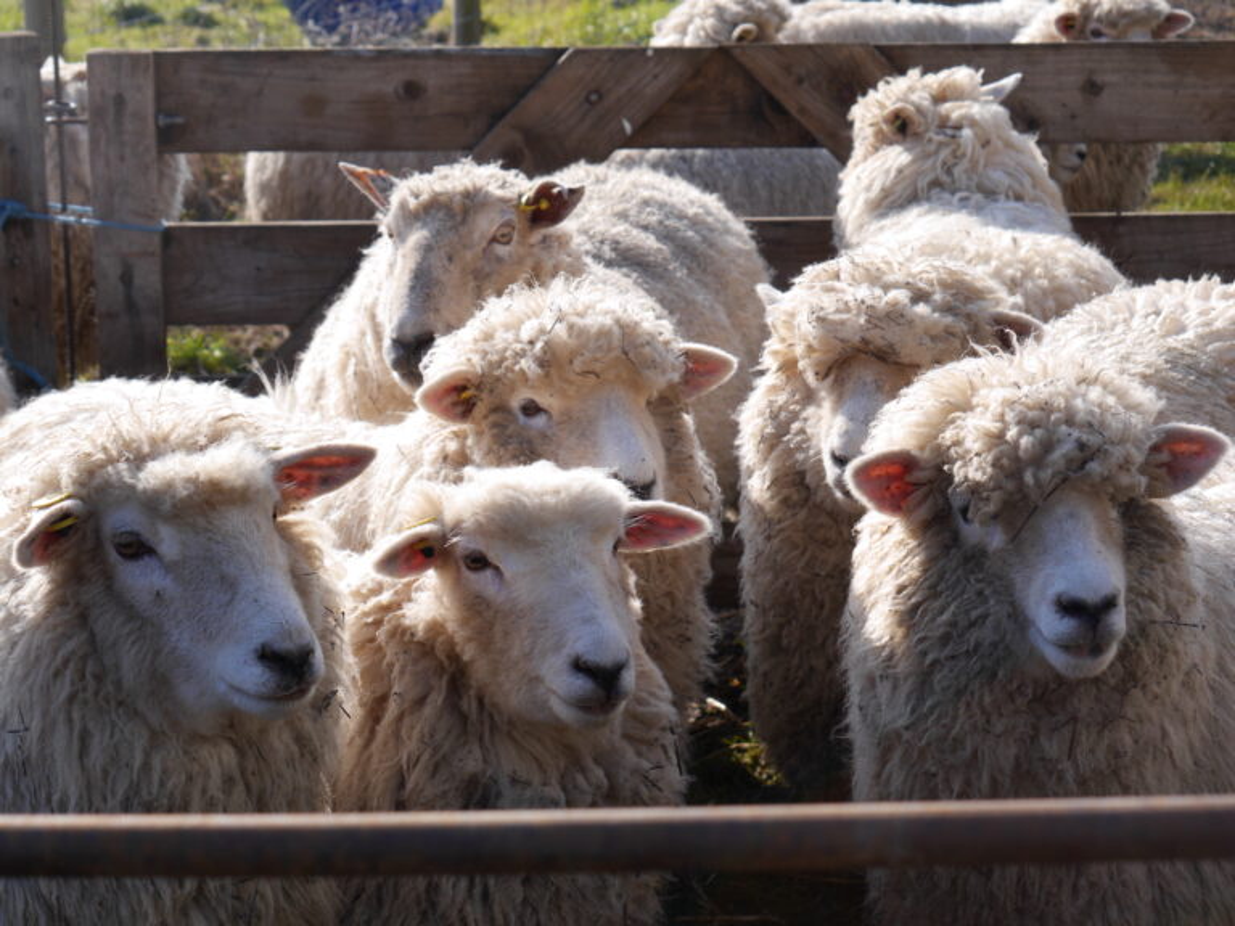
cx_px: 618
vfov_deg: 16.4
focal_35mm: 90
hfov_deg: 21.8
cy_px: 463
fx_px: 3211
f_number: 6.3
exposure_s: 1/400
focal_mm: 45
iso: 200
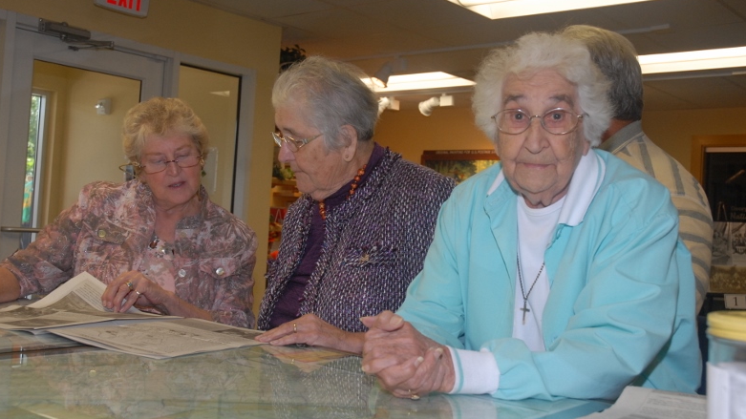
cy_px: 188
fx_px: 861
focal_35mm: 44
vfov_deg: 27.4
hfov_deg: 46.8
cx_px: 372
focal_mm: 27
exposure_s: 1/60
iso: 400
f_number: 5.6
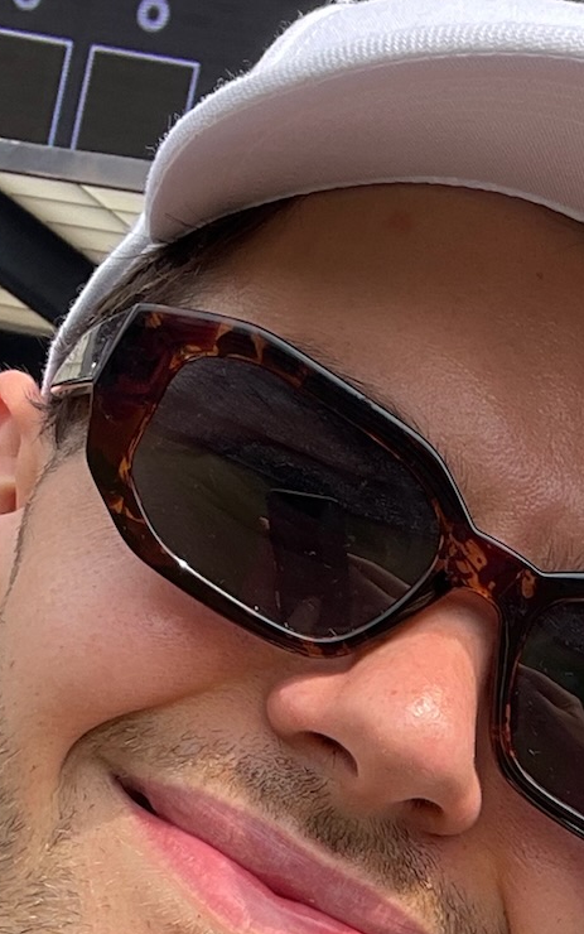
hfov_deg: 14.4
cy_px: 1202
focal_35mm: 88
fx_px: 2239
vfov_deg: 21.4
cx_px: 687
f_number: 2.2
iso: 25
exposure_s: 1/416
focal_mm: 2.71
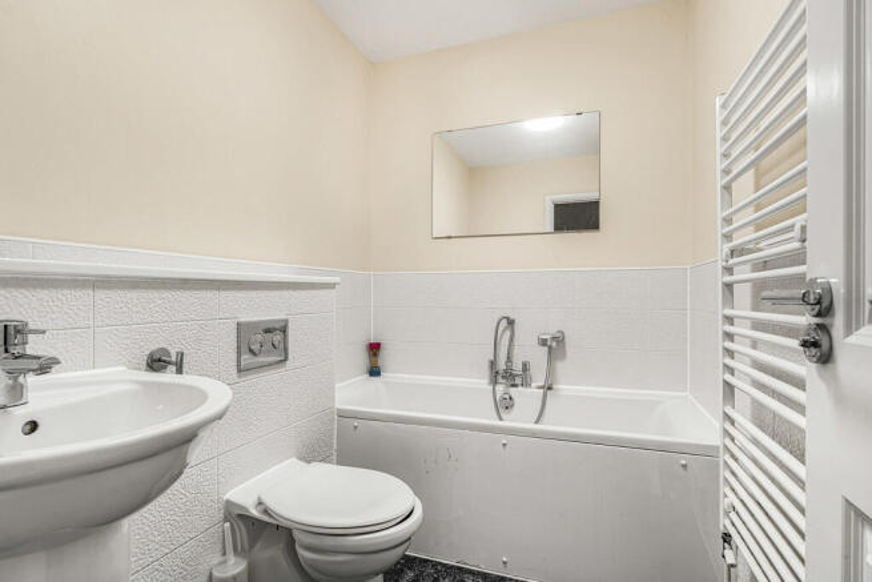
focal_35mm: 18
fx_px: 424
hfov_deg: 91.6
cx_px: 436
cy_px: 291
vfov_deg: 68.9
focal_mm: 17.5
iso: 100
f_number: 8
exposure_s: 1/2.5
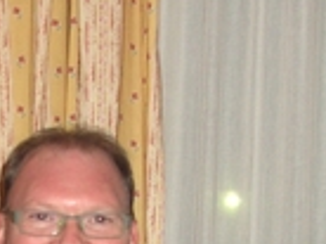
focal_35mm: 161
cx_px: 38
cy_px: 426
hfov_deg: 12.2
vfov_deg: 8.8
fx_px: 1514
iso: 100
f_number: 2.8
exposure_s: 1/50
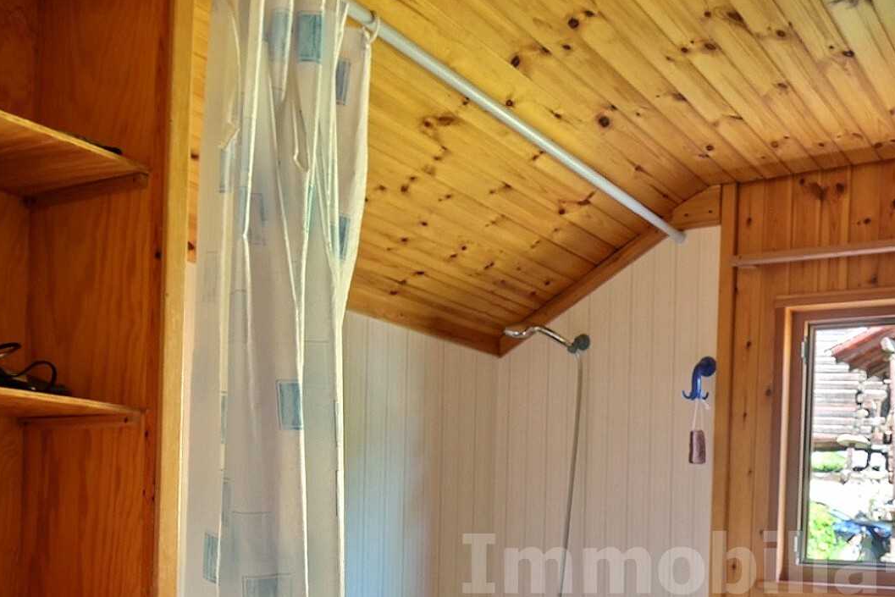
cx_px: 817
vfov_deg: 37.5
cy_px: 575
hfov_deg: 51.4
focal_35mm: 32
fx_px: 795
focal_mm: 11
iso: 400
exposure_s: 1/2
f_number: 9
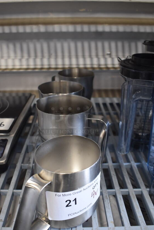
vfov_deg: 57.2
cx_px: 70
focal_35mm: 33
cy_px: 120
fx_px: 211
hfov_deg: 40.0
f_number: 4
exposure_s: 1/60
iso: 1400
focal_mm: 20
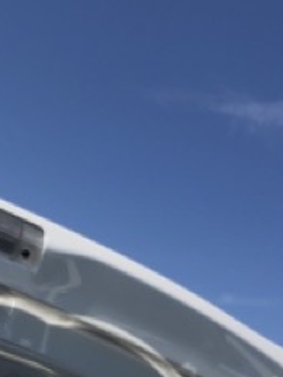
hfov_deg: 18.9
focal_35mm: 77
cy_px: 414
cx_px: 44
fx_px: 839
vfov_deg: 23.7
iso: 20
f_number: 1.8
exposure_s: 1/4000
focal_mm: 3.99
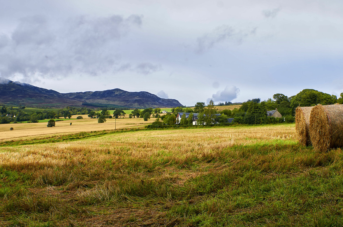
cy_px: 120
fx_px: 418
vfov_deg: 30.4
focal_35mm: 44
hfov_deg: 44.6
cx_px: 184
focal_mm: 24
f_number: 8
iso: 100
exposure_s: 1/100
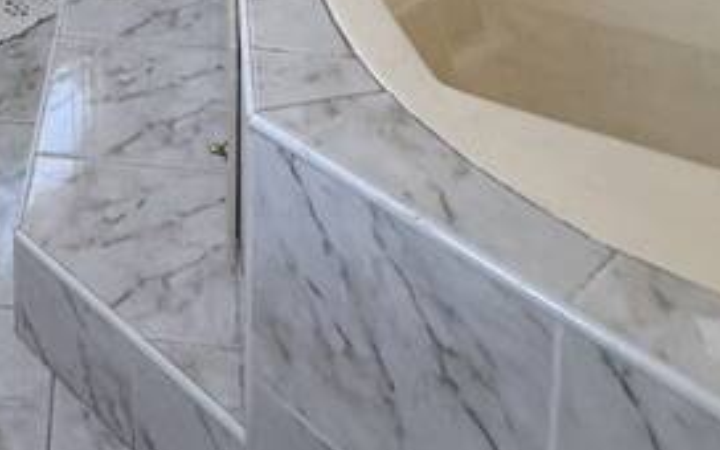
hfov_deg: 31.0
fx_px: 1158
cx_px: -58
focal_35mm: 59
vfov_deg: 17.1
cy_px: -408
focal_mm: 2.22
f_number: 2.2
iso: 200
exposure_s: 1/120
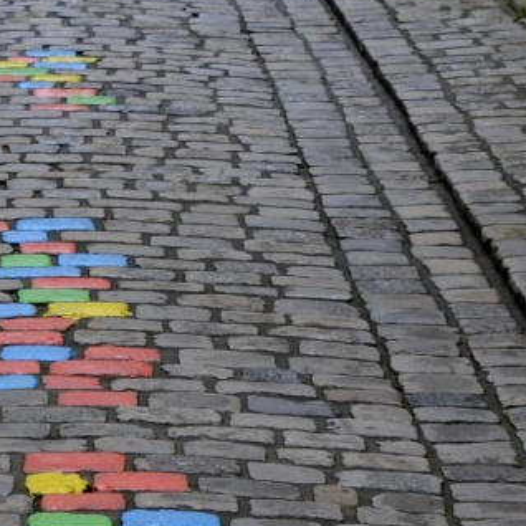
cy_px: -287
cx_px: -174
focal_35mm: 224
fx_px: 3853
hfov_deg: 7.7
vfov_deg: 7.7
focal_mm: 35
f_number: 4.5
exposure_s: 1/80
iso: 100
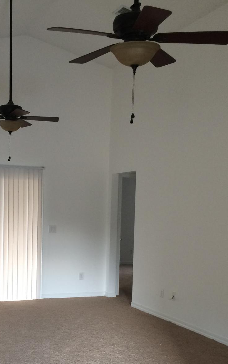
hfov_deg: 24.7
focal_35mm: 52
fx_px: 517
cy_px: 263
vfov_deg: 38.1
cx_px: 64
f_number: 2.2
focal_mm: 4.15
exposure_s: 1/30
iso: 64
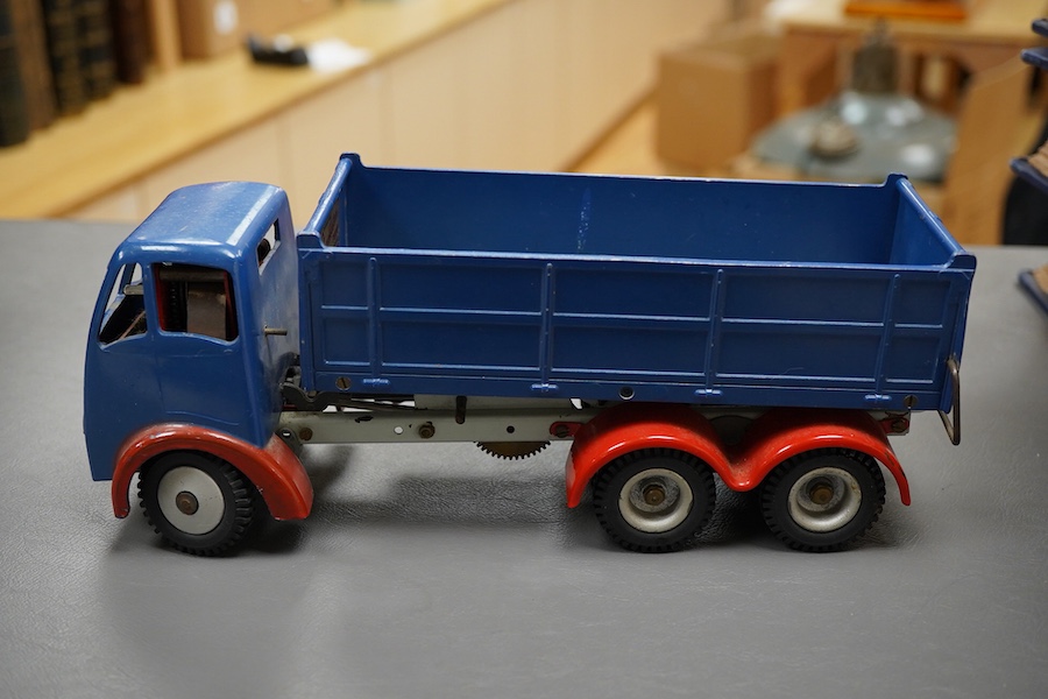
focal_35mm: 45
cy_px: 350
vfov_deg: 29.9
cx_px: 524
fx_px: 1310
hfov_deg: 43.6
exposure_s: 1/125
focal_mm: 30
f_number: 7.1
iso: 1250
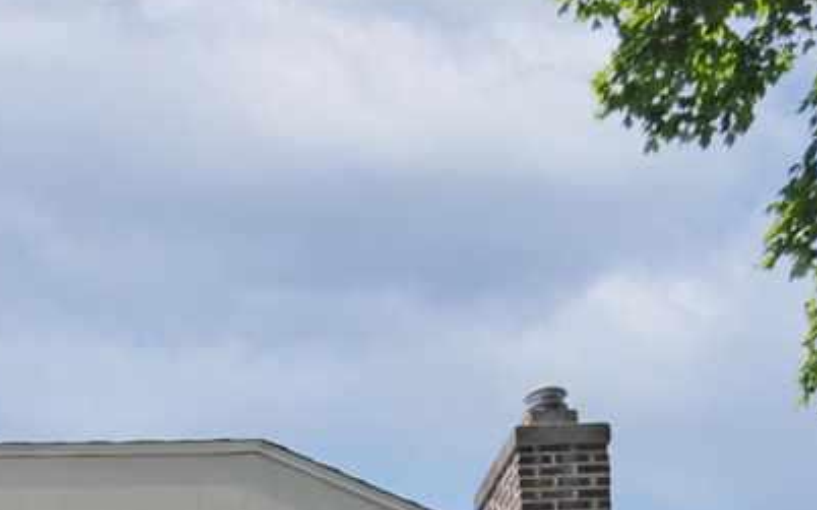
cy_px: 1193
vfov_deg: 12.3
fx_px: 1905
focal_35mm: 86
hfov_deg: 23.2
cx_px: 2
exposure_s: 1/250
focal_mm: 11
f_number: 8
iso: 200
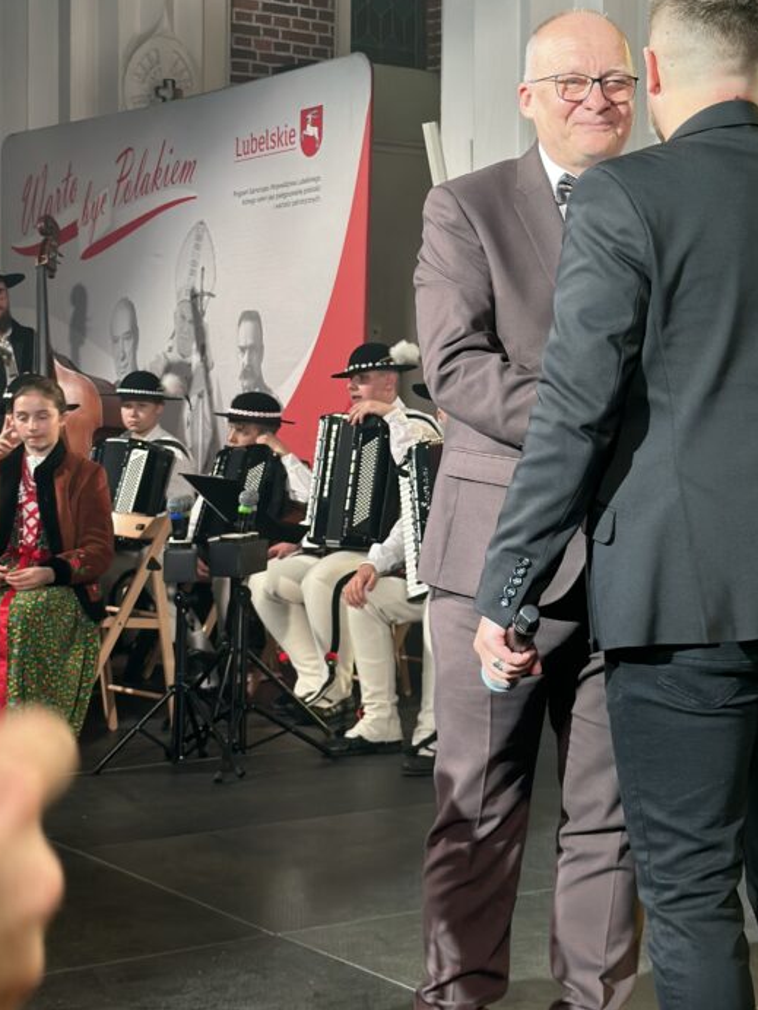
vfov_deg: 27.3
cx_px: 537
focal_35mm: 71
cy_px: 406
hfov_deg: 20.6
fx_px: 2073
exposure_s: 1/50
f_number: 1.78
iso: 80
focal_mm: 6.86
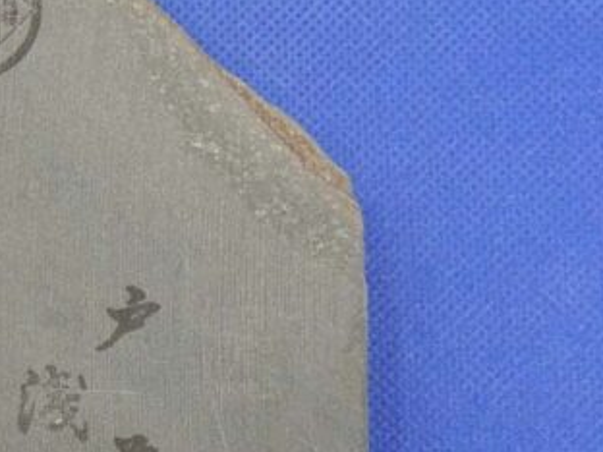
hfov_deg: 23.2
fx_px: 1428
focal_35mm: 82
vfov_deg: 17.6
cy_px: 456
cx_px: 54
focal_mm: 4.5
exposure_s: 1/60
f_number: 3.7
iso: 125
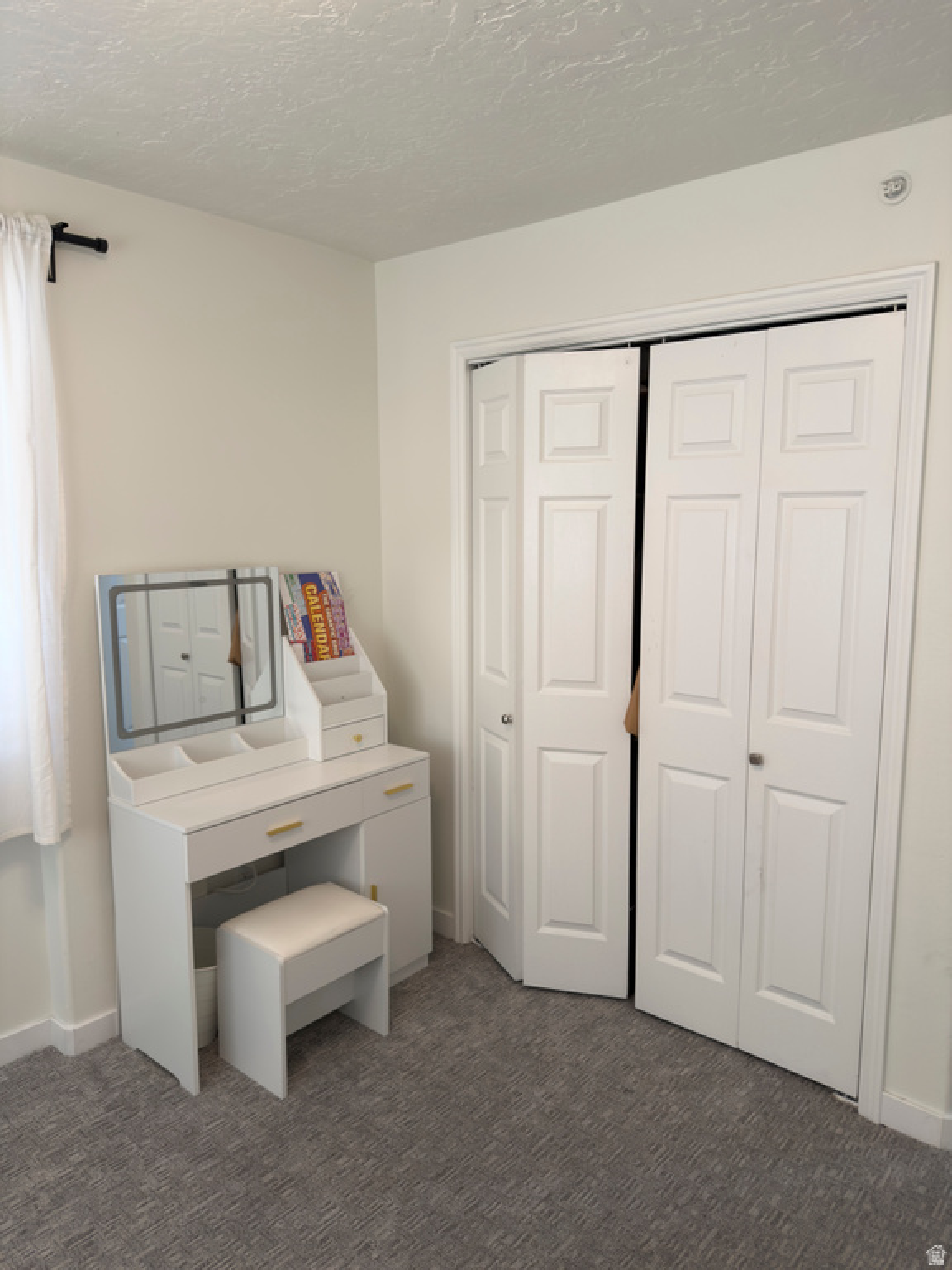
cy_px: 635
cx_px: 476
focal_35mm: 24
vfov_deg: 71.6
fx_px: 880
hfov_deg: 56.8
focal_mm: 6.76
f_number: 1.78
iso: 64
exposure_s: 1/60
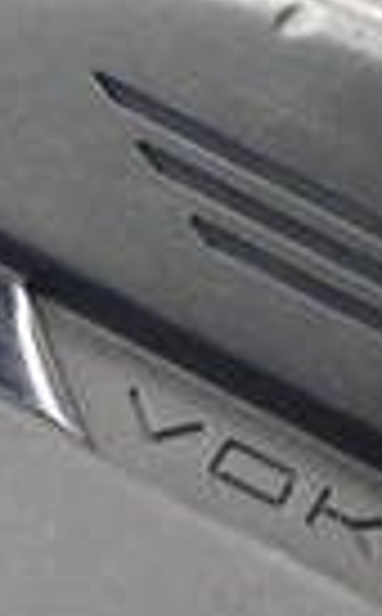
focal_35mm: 124
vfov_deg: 16.6
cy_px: 576
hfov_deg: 10.4
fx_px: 2076
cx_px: 413
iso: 200
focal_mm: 4.5
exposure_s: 1/30
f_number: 3.7
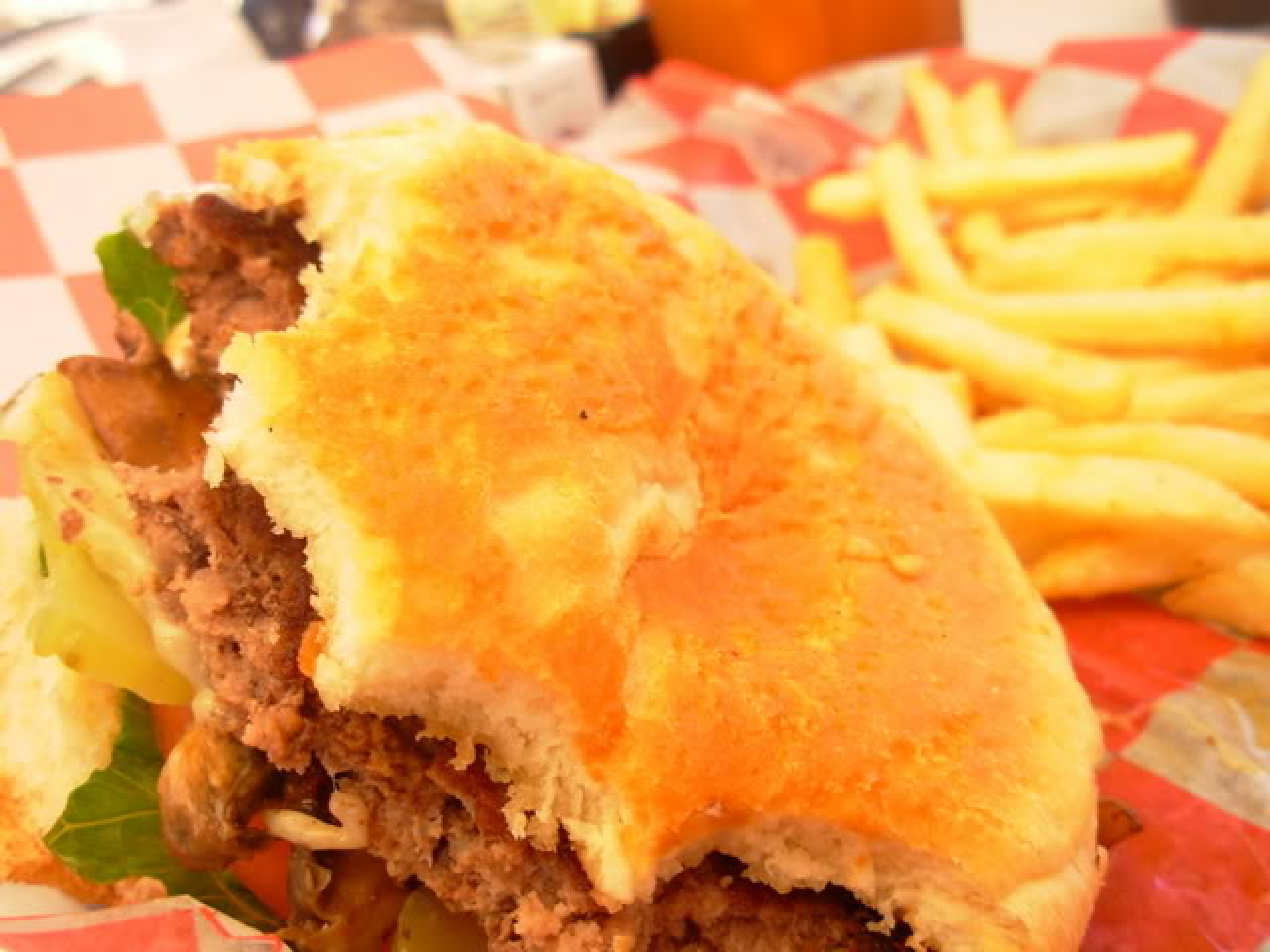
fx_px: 1394
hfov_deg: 49.0
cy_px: 476
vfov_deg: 37.7
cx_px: 635
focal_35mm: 38
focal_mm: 6.3
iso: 50
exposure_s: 1/95.9
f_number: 2.9
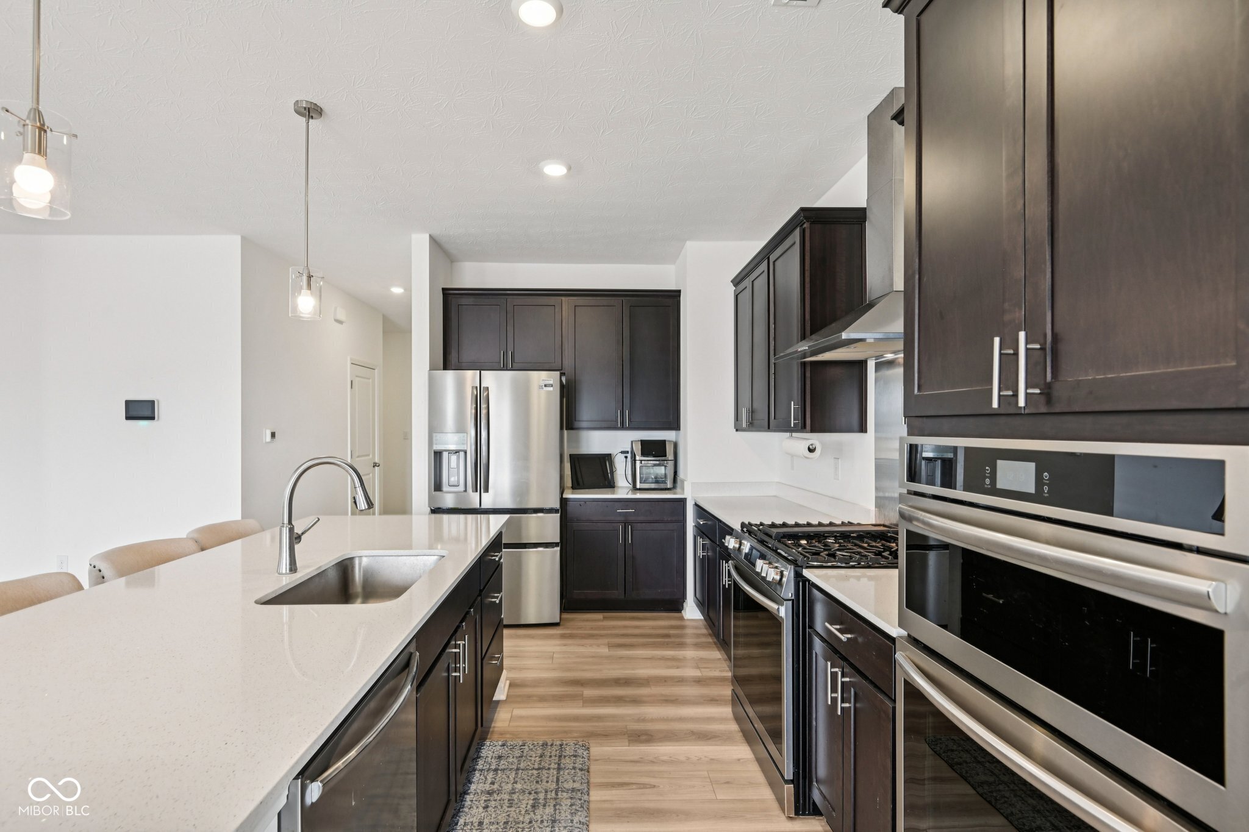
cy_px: 416
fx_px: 555
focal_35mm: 16
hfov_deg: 96.7
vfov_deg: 73.7
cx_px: 624
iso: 220
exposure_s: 1/15
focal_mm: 16
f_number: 8
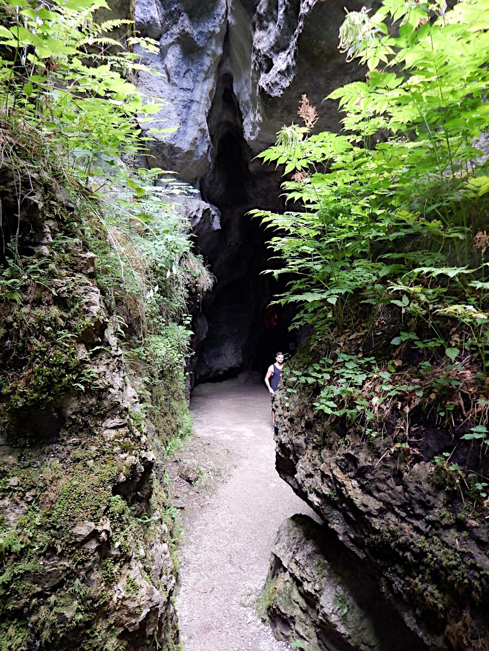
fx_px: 433
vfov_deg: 73.9
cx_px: 244
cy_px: 326
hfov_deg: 58.9
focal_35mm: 23
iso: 160
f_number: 3
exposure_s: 1/30
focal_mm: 4
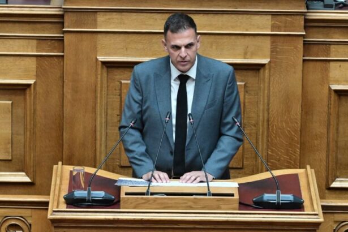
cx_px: 174
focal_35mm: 300
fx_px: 2900
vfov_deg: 4.6
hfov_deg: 6.9
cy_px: 116
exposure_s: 1/640
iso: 8000
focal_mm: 200
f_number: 5.6
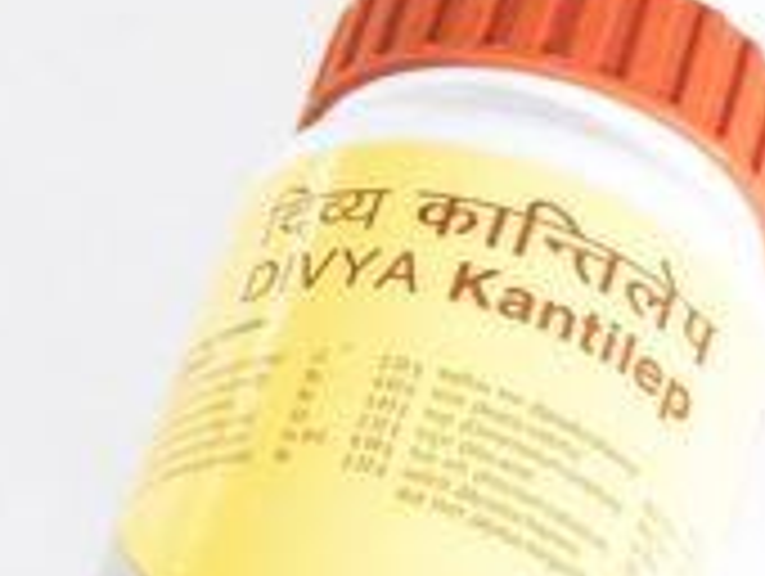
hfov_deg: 10.2
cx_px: 436
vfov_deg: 7.7
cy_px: 461
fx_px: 4271
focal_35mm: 193
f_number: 4.4
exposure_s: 1/13
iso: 800
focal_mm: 16.6
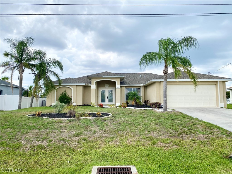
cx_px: 116
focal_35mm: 26
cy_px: 87
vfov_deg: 53.1
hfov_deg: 67.3
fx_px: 174
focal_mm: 4.25
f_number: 1.8
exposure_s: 1/2890
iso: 32
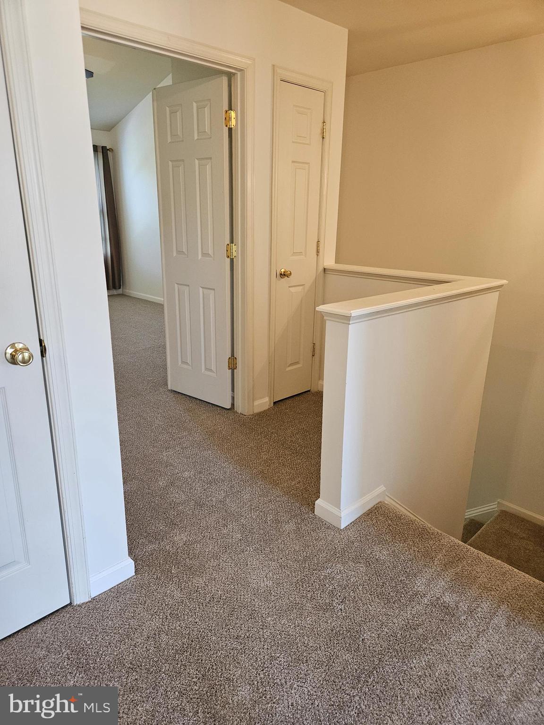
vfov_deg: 73.9
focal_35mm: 23
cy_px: 362
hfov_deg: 58.9
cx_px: 272
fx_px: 482
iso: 250
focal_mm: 5.4
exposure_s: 1/120
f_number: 1.8
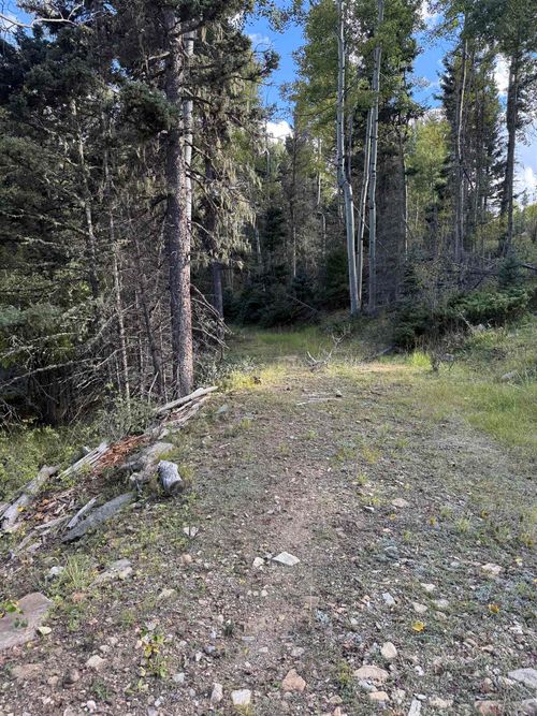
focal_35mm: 24
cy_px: 358
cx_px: 268
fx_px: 497
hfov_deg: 56.8
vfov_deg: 71.6
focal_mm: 6.76
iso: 100
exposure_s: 1/350
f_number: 1.78
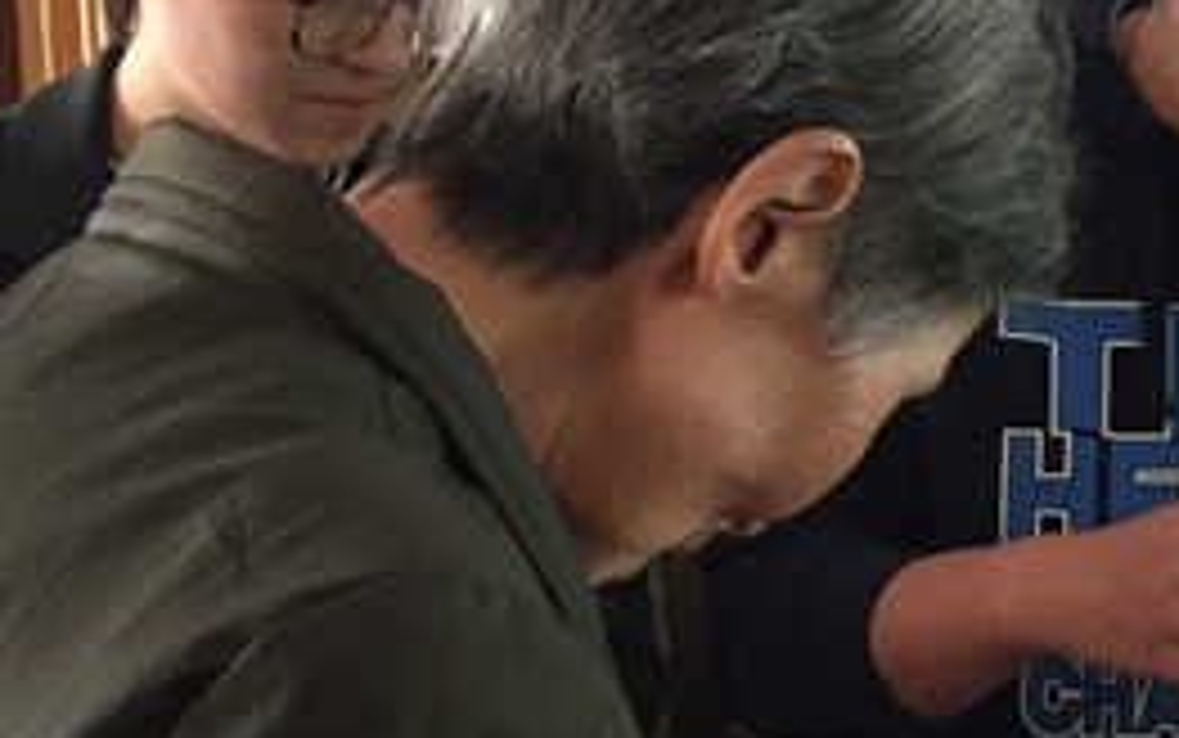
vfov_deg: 15.8
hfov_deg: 25.2
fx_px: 2636
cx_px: 711
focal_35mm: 82
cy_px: 601
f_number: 2.2
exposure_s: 1/15
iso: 250
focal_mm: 4.15
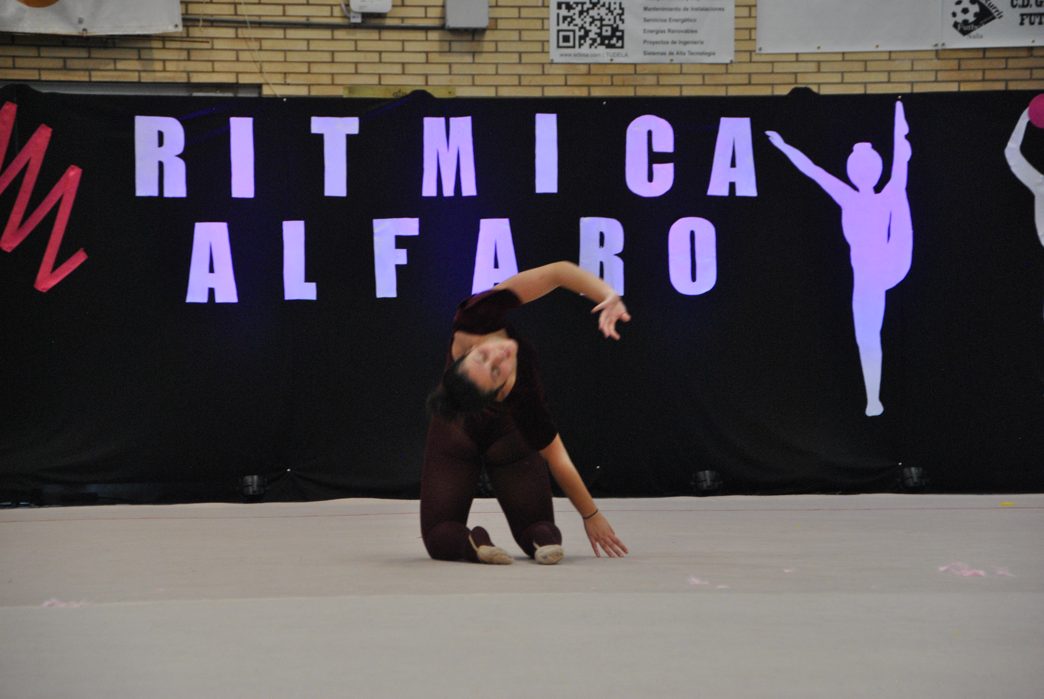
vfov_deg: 9.0
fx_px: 4442
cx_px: 522
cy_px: 350
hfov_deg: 13.4
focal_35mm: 153
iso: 800
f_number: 5.6
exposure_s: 1/125
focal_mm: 102
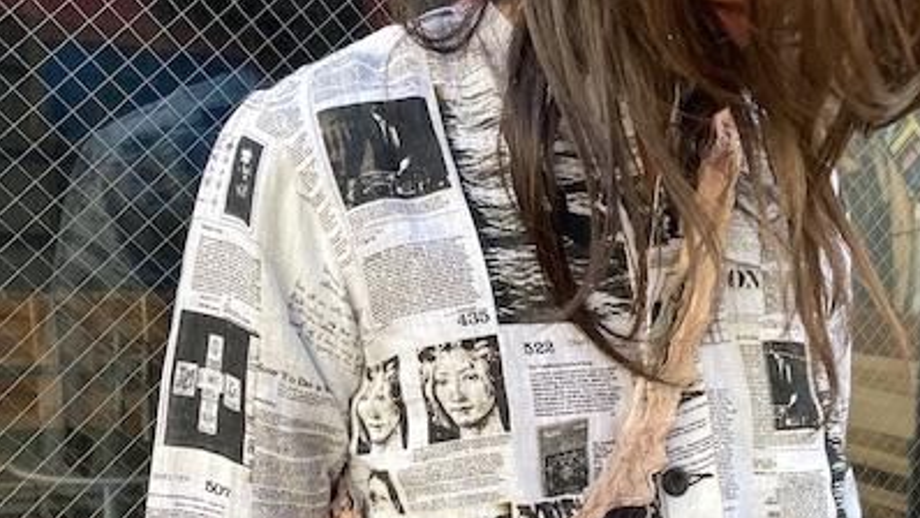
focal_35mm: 49
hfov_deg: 42.0
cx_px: 536
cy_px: 435
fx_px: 1196
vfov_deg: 24.0
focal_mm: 3.99
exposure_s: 1/122
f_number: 1.8
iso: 32
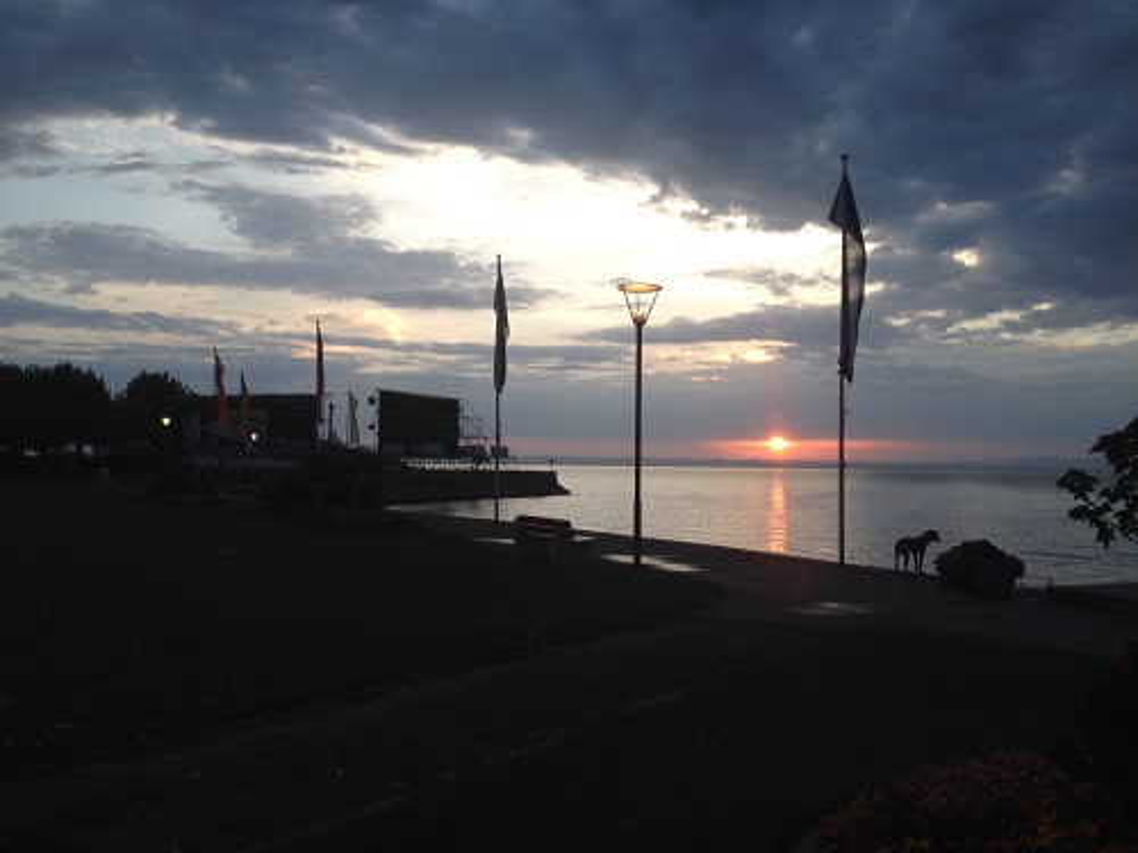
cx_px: 569
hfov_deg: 52.6
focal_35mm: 35
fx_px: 1151
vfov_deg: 40.7
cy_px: 426
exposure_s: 1/191
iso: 50
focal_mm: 4.28
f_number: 2.4
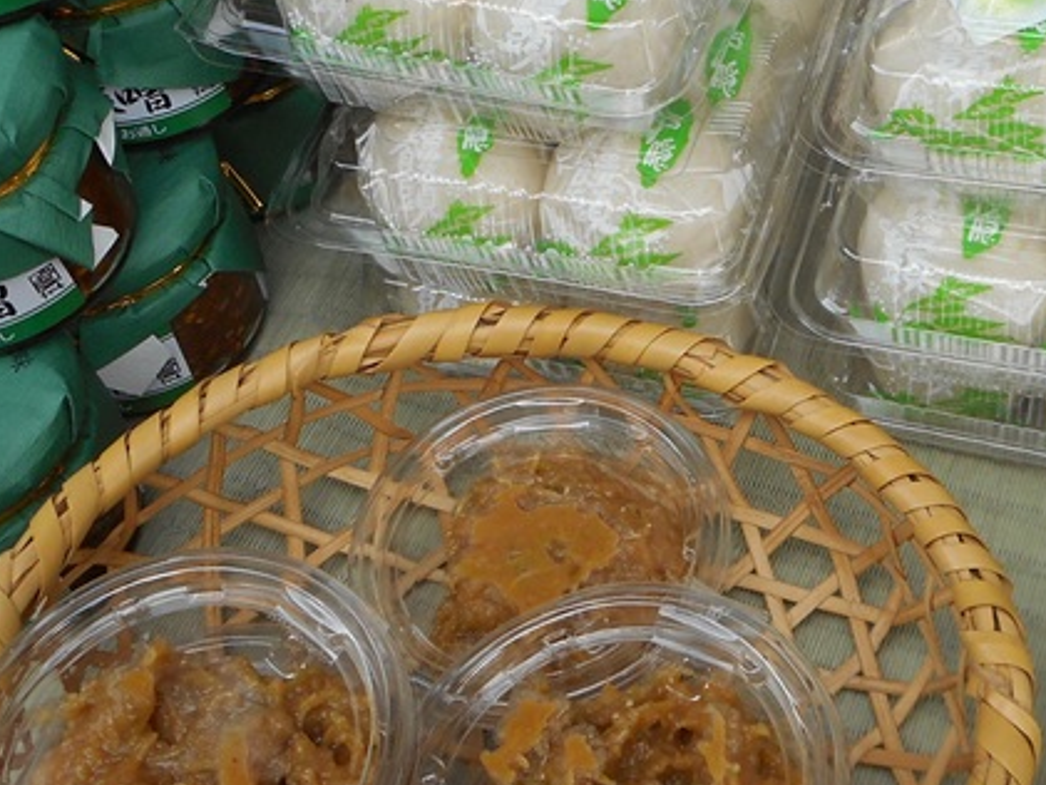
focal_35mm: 57
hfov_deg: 33.2
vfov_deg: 25.6
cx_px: 755
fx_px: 1723
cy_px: 288
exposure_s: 1/125
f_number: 3.7
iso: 80
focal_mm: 4.5
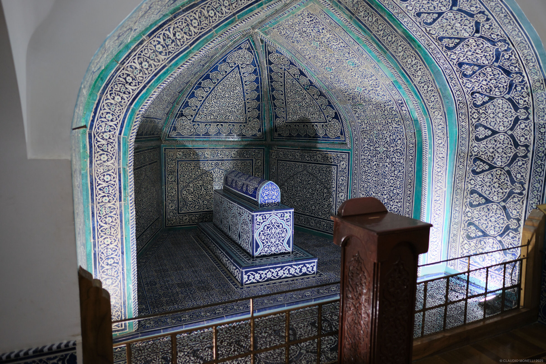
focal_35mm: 24
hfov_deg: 73.7
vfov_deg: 53.1
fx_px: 364
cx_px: 273
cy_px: 182
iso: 640
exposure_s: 1/170
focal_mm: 16
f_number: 1.4
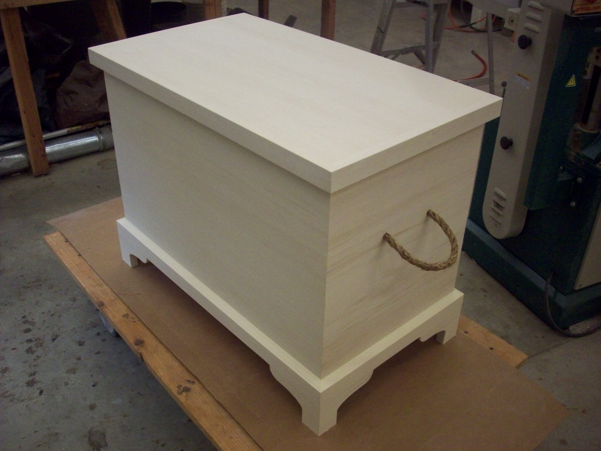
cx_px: 300
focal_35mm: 37
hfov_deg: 50.1
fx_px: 642
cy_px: 226
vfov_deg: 38.7
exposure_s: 1/128
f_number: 2.8
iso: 222
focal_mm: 6.2
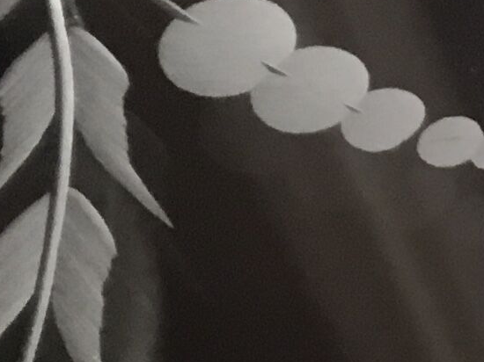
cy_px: 1035
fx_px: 2572
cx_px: 1246
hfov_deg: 9.3
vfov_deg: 7.3
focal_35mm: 184
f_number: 2.4
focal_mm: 3.3
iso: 100
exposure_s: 1/33
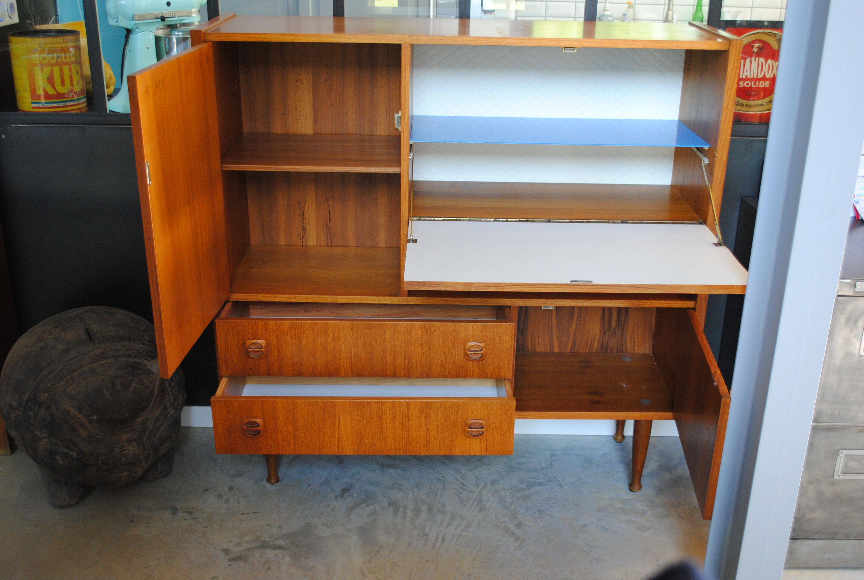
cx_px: 432
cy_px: 290
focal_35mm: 36
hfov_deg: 53.0
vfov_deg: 37.0
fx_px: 866
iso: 640
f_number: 4
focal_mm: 24
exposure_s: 1/30
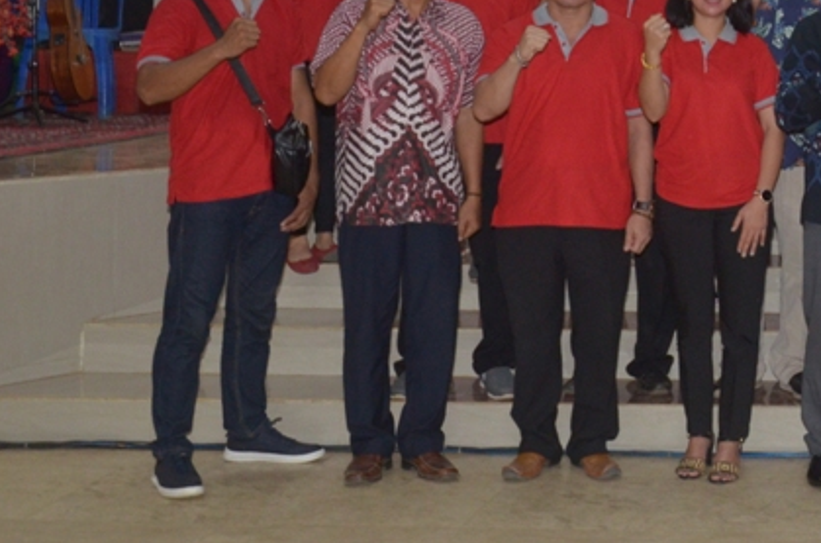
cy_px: -39
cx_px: 999
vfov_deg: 15.1
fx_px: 2002
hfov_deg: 21.4
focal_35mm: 88
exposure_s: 1/60
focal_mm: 24
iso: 1000
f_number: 7.1
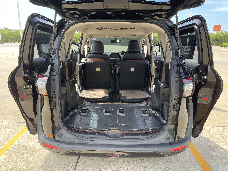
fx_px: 165
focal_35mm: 25
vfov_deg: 54.9
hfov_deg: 69.4
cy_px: 86
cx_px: 114
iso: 32
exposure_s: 1/480
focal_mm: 5.1
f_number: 1.6
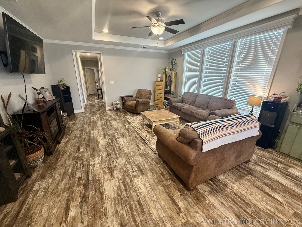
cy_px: 114
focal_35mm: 14
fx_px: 122
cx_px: 151
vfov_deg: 85.7
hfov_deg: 102.1
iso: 320
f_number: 2.2
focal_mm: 2.22
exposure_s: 1/60
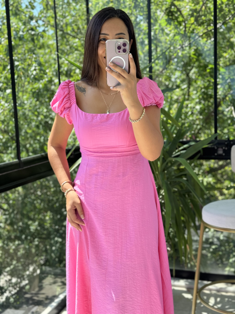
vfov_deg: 39.7
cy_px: 157
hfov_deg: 30.3
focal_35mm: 48
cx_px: 118
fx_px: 434
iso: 64
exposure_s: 1/207
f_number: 1.78
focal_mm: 6.76
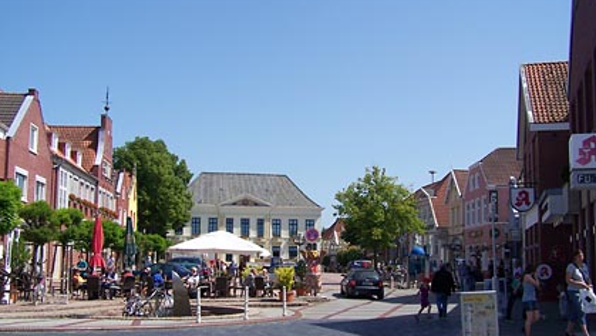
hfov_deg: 48.3
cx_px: 301
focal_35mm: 42
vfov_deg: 28.4
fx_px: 664
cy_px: 187
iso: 64
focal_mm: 6.3
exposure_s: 1/500
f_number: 4
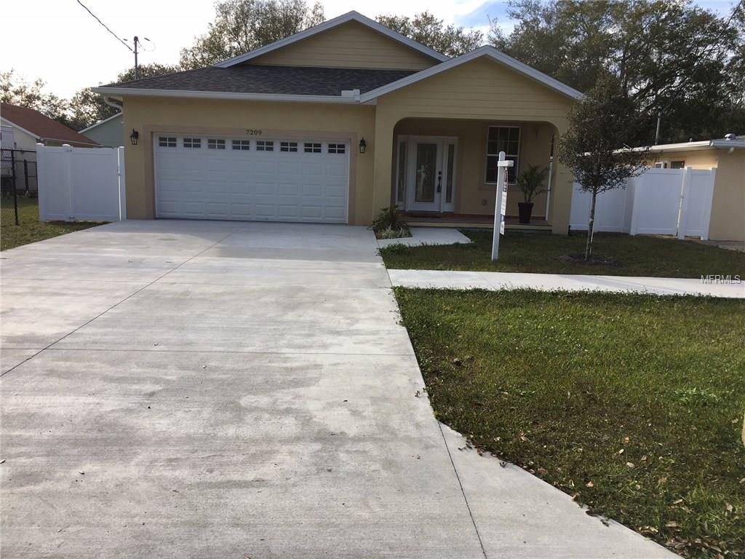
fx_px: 624
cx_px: 372
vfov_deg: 48.2
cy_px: 280
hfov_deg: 61.7
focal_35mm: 29
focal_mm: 4.15
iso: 25
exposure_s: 1/686
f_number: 2.2
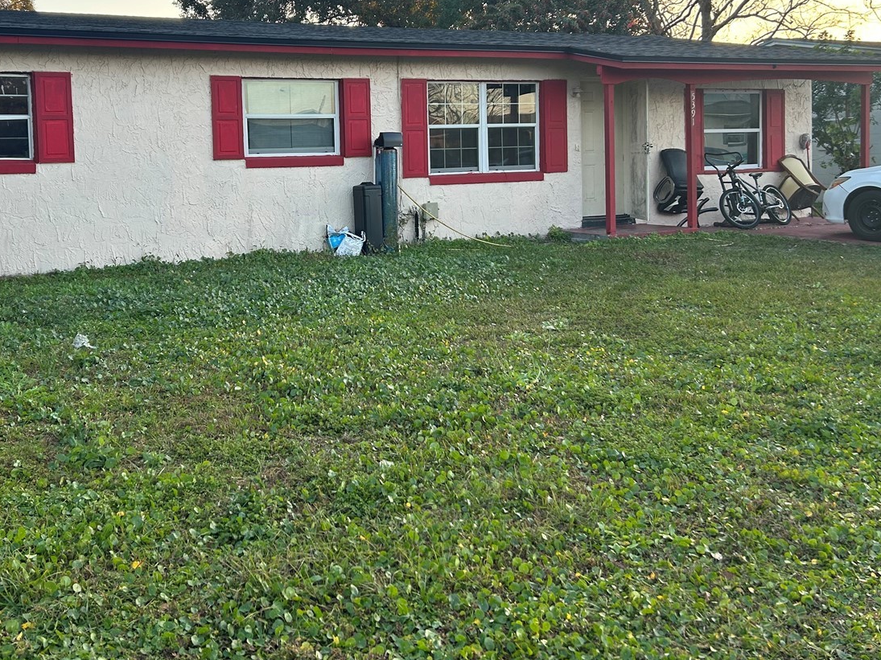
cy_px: 203
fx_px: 967
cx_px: 329
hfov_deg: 48.5
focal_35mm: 38
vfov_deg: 37.2
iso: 50
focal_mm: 5.7
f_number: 1.5
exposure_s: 1/324
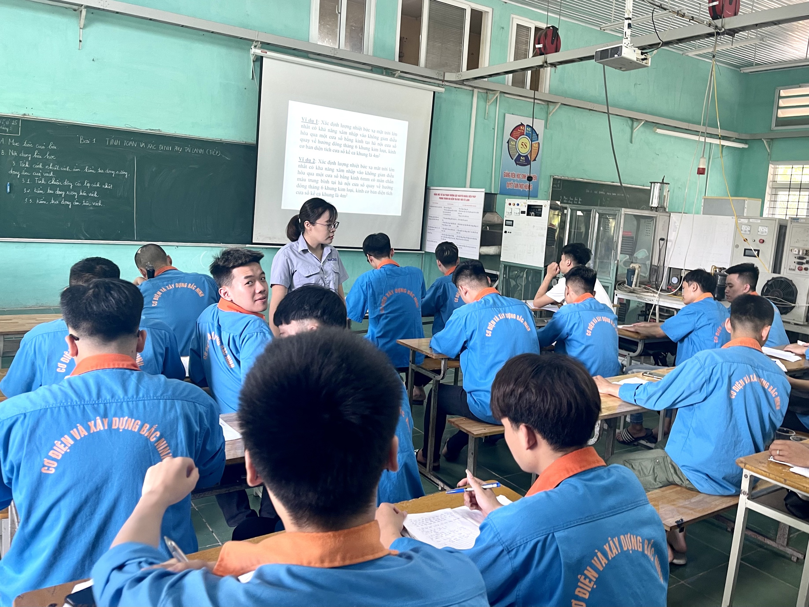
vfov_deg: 53.1
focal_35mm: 26
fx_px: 608
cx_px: 404
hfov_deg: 67.3
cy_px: 304
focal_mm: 5.1
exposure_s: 1/50
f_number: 1.6
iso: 80
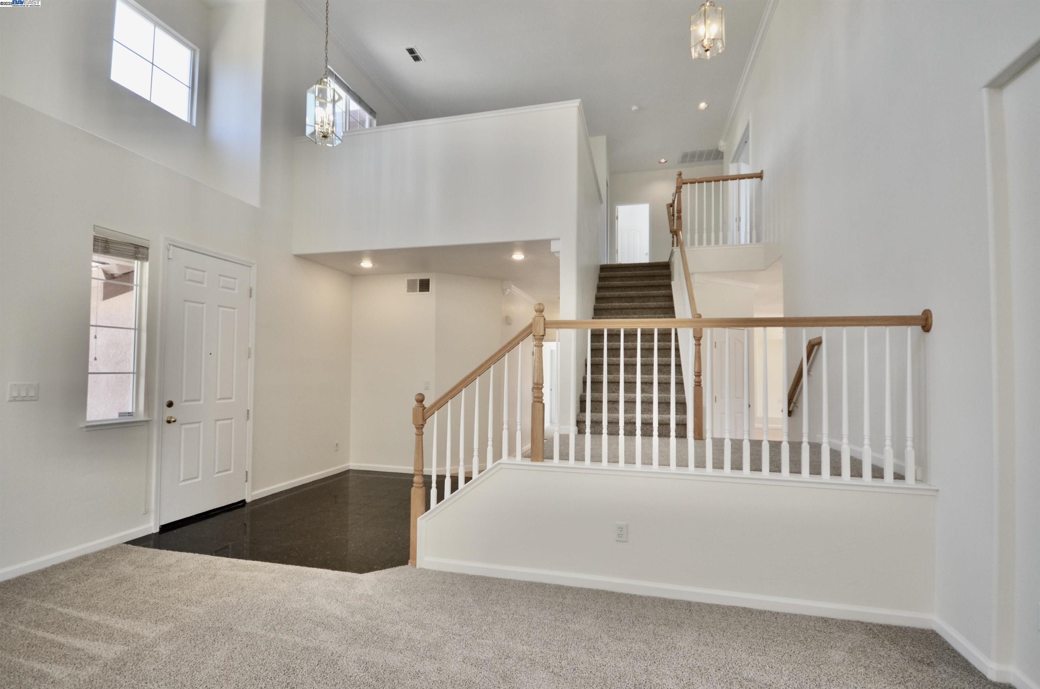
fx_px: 432
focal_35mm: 15
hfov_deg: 100.5
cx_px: 520
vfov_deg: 77.0
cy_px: 344
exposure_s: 1/100
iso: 400
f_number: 5
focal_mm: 10
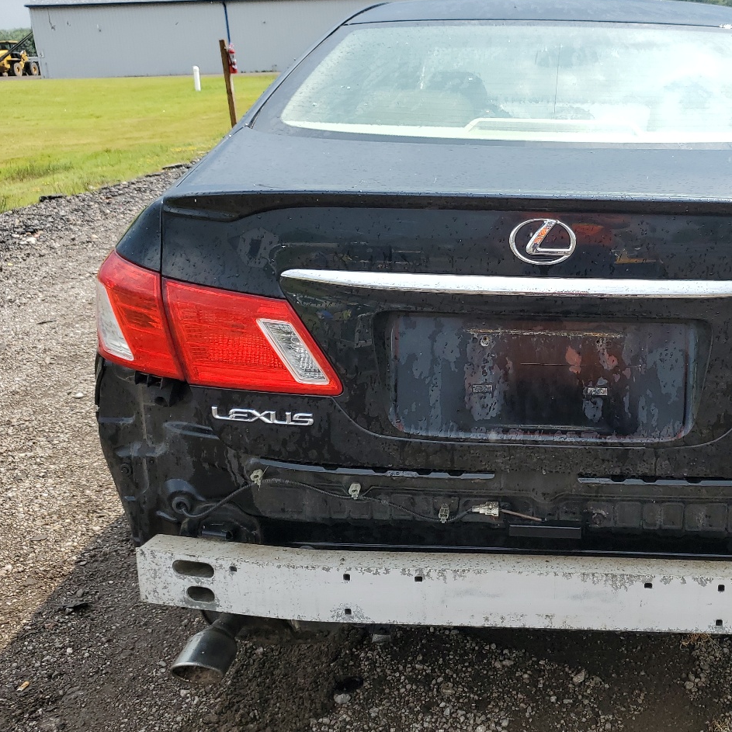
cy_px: 359
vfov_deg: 42.8
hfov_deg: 41.6
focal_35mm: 39
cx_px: 544
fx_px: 933
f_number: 1.5
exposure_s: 1/2000
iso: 50
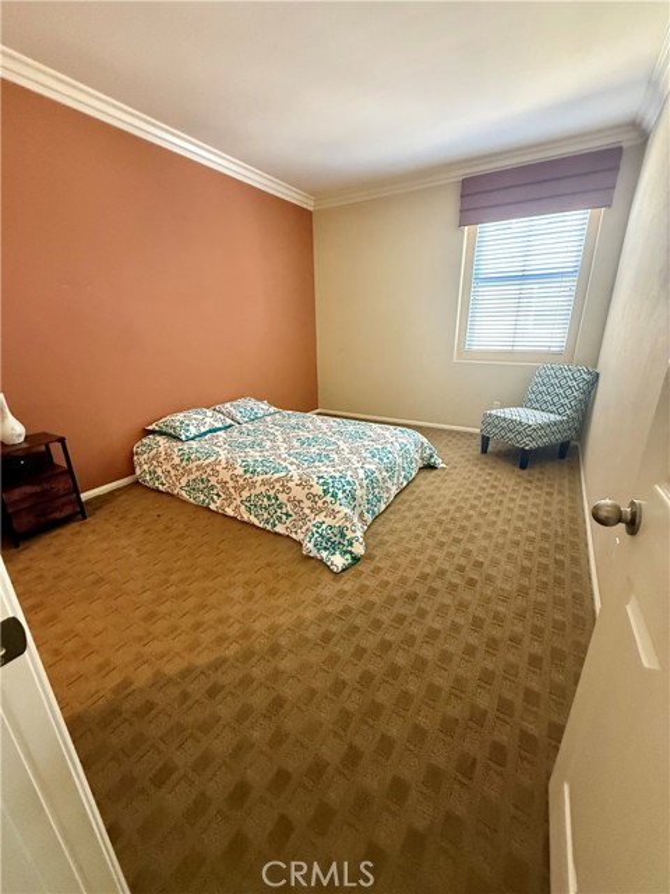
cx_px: 335
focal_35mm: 14
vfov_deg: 102.1
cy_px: 447
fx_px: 361
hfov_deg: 85.7
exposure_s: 1/60
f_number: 2.2
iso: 640
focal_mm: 2.22
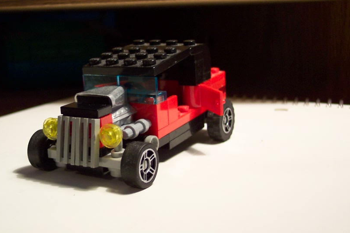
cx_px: 133
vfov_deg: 26.4
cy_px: 130
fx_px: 496
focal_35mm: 51
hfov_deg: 38.7
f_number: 2.8
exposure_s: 1/30
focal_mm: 8
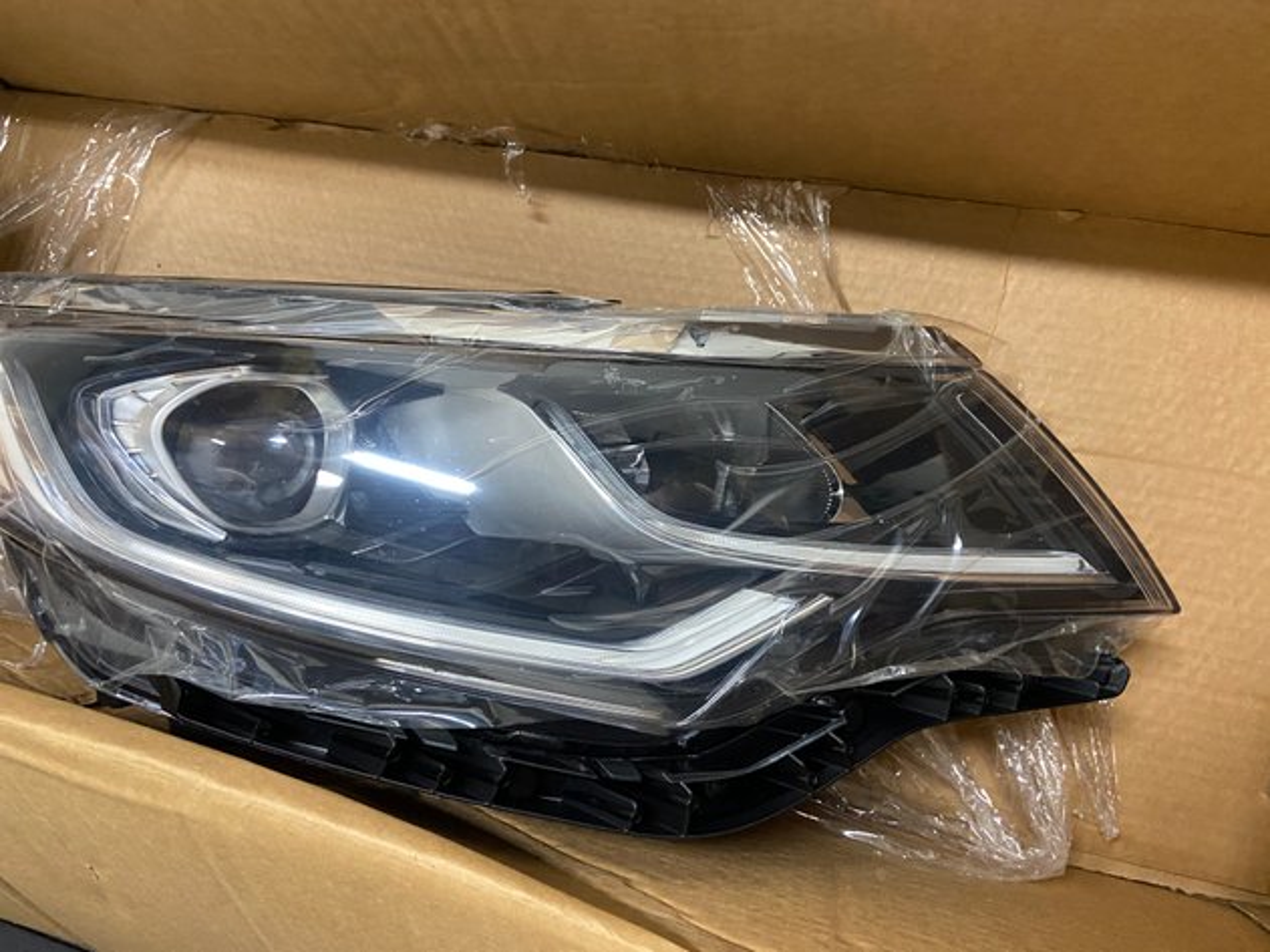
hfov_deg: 67.3
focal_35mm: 26
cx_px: 635
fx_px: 954
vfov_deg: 53.0
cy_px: 476
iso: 500
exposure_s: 1/40
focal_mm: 4.25
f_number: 1.8
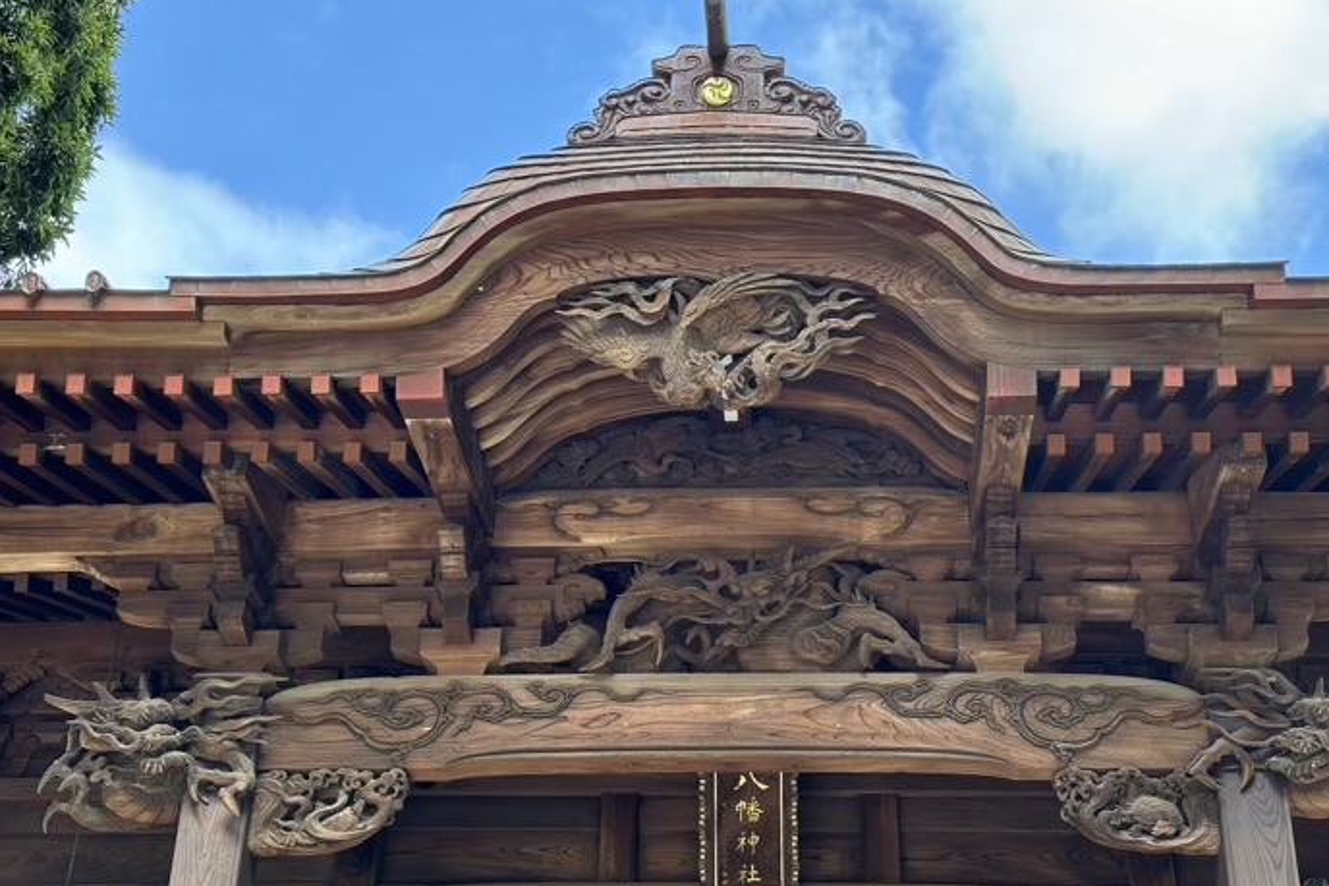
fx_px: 2031
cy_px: 428
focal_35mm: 55
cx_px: 674
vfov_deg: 24.6
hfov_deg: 36.2
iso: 32
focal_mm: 5.96
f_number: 1.6
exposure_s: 1/194
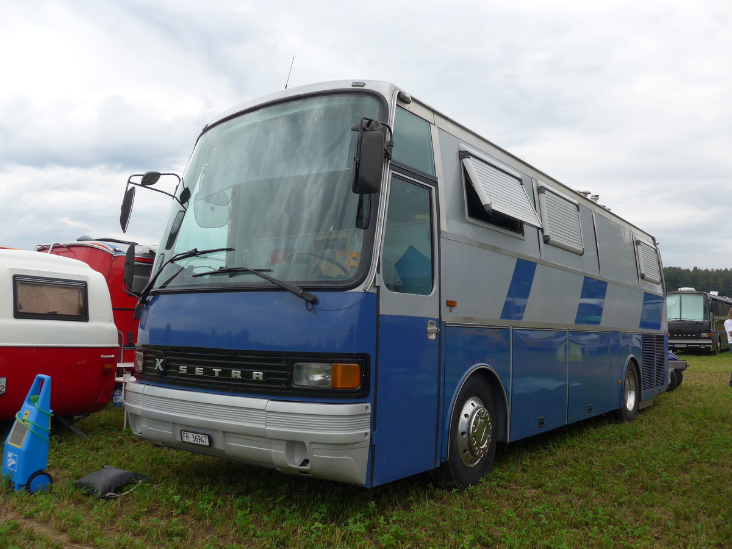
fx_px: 613
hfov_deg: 61.7
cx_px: 366
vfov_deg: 48.2
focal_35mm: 29
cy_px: 274
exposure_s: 1/500
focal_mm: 6
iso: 80
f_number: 2.8
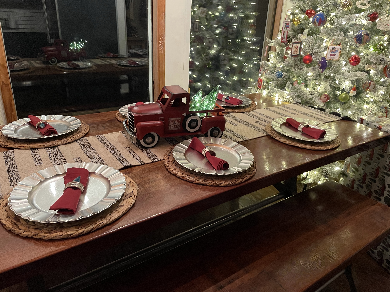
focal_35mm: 26
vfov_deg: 53.1
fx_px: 293
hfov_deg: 67.3
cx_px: 195
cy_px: 146
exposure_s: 1/30
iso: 500
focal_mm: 4.2
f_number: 1.6
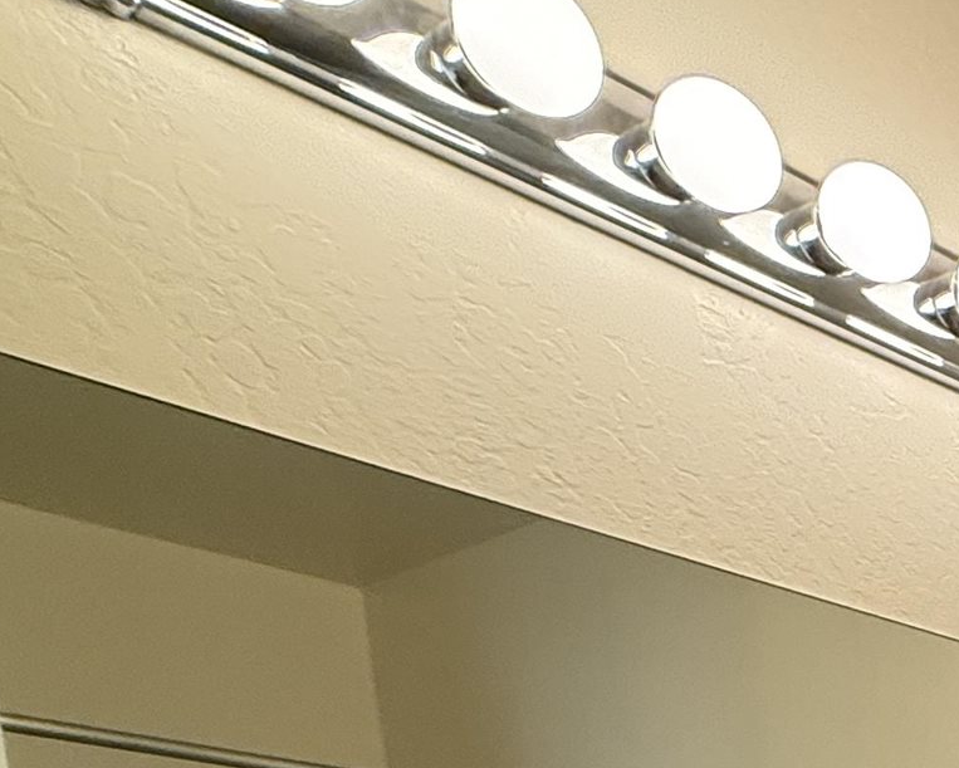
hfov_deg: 21.7
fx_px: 1562
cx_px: 1729
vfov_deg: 20.2
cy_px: 1371
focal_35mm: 55
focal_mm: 2.22
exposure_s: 1/60
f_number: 2.2
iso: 200
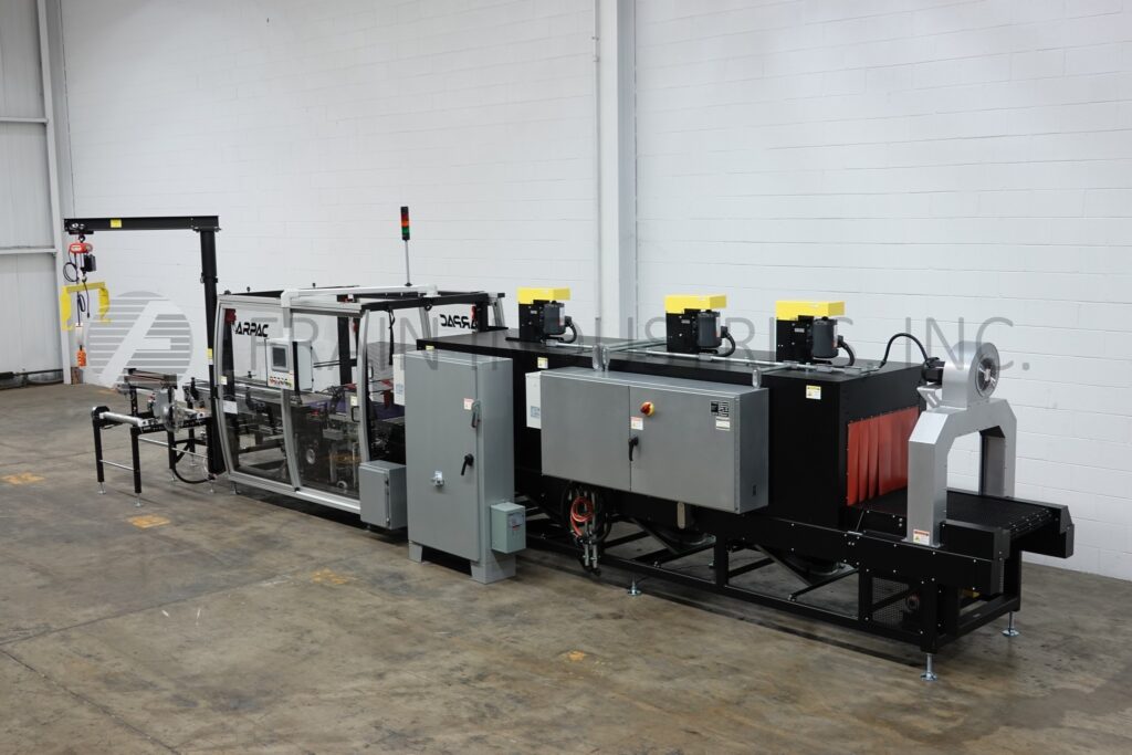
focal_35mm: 40
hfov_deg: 48.5
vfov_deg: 33.4
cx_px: 566
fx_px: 1258
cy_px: 378
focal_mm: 14.99
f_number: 4
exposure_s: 1/40
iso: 250
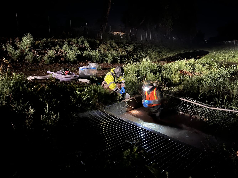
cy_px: 89
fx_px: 179
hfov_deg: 67.3
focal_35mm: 26
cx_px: 119
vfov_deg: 53.1
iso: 1000
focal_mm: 5.1
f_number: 1.6
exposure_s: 1/9
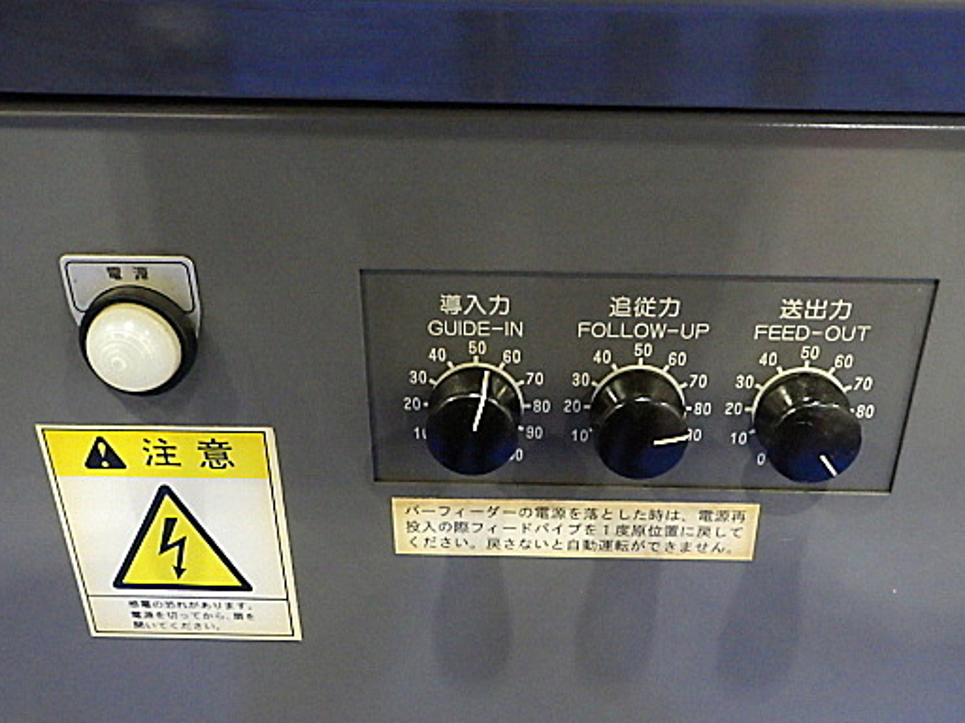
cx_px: 516
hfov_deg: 52.6
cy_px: 437
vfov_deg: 40.5
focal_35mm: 35
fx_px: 976
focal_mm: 5
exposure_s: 1/30
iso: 1600
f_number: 3.5
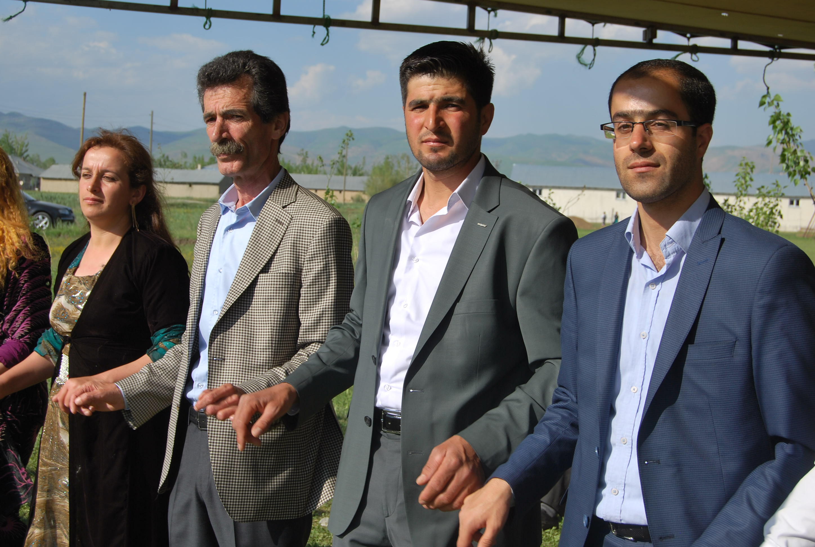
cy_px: 274
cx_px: 408
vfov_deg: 23.9
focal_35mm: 57
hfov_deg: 35.0
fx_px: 1293
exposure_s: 1/320
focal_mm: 38
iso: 100
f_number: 9
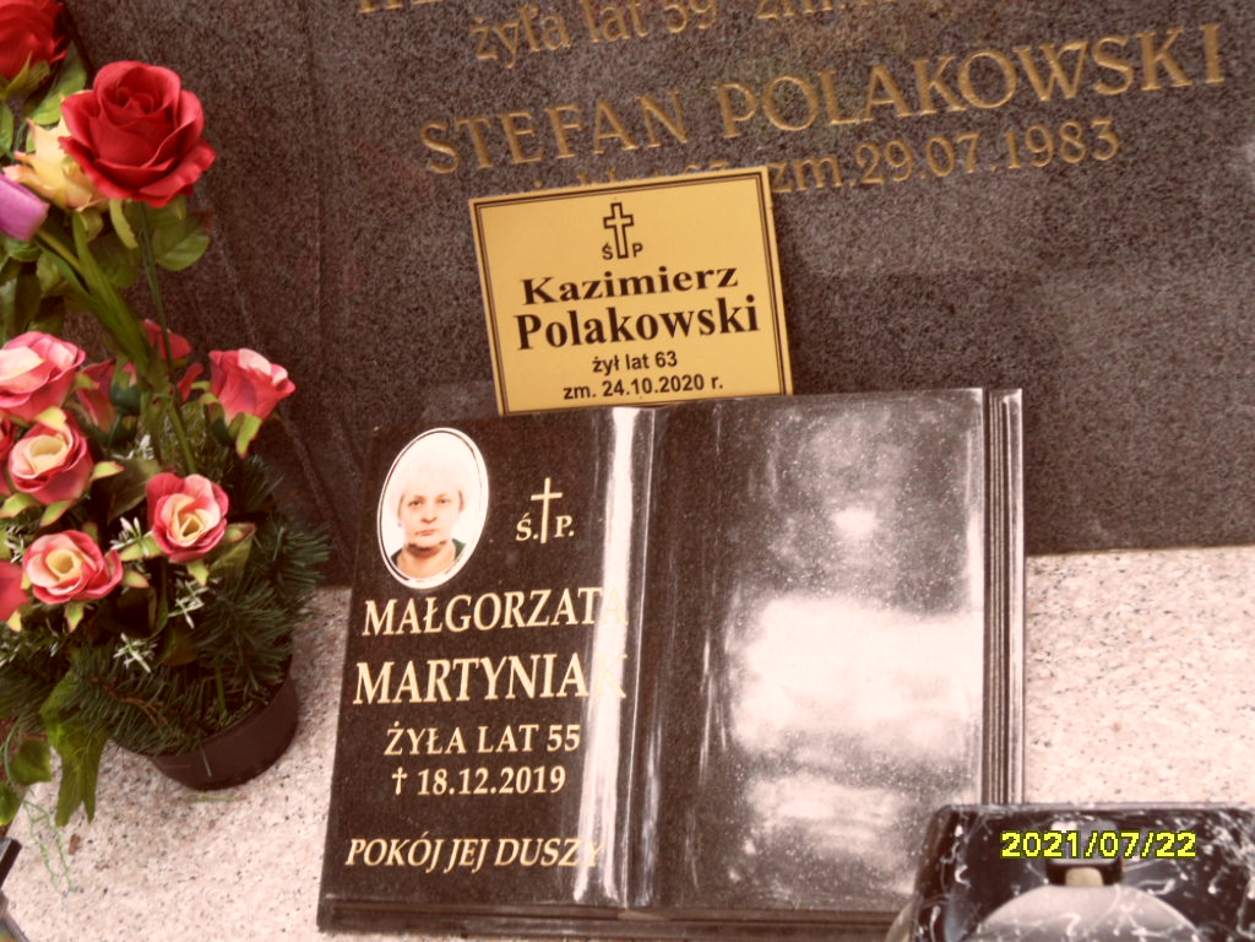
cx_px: 628
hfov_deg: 38.2
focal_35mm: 50
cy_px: 471
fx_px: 1813
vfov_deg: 29.1
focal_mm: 8.2
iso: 100
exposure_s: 1/60
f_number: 3.8
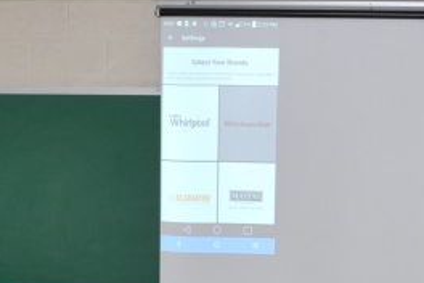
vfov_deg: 14.4
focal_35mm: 91
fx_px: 1072
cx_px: 312
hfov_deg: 22.2
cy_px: 373
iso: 1000
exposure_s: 1/60
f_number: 7.1
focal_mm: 24
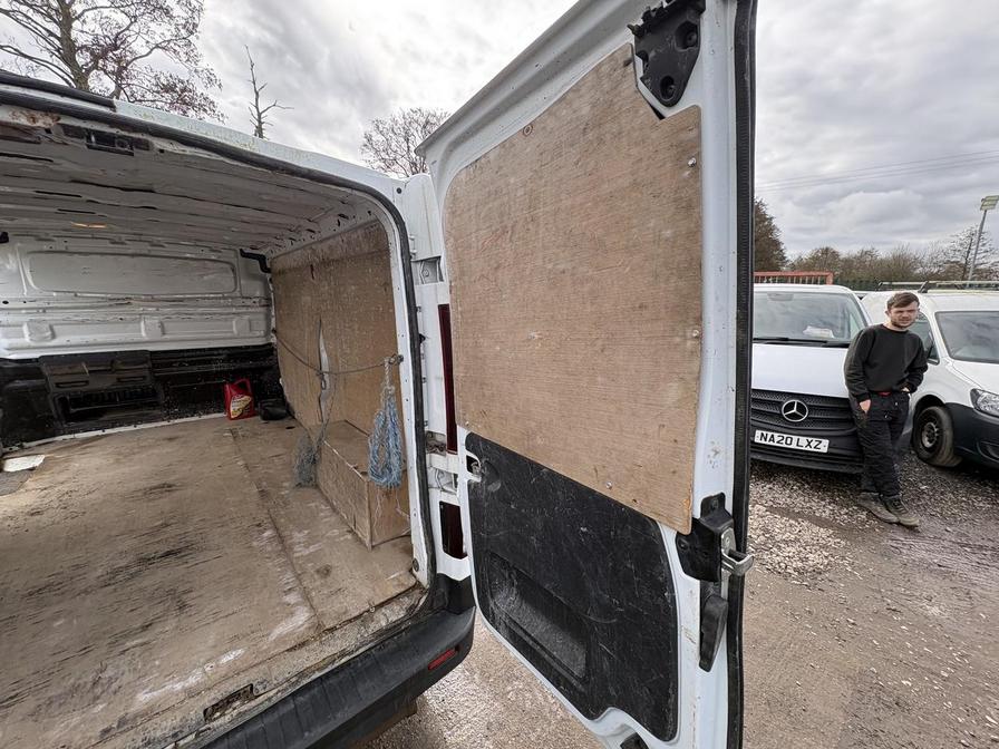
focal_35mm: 14
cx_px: 500
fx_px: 404
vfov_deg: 85.7
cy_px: 374
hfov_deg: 102.1
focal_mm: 2.22
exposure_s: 1/423
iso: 40
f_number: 2.2
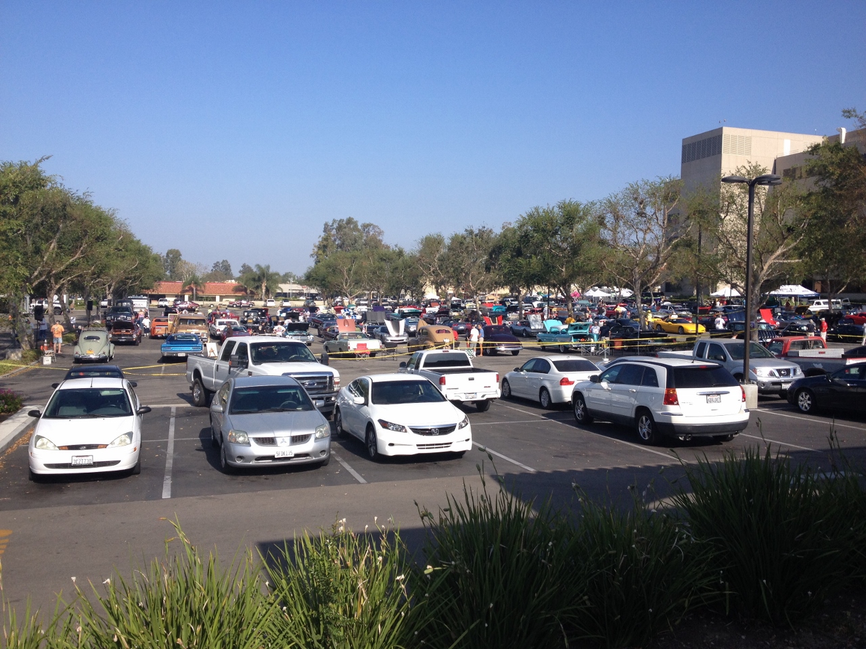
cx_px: 433
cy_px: 324
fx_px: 876
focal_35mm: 35
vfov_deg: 40.7
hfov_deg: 52.6
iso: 50
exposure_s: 1/1381
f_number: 2.4
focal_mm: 4.28
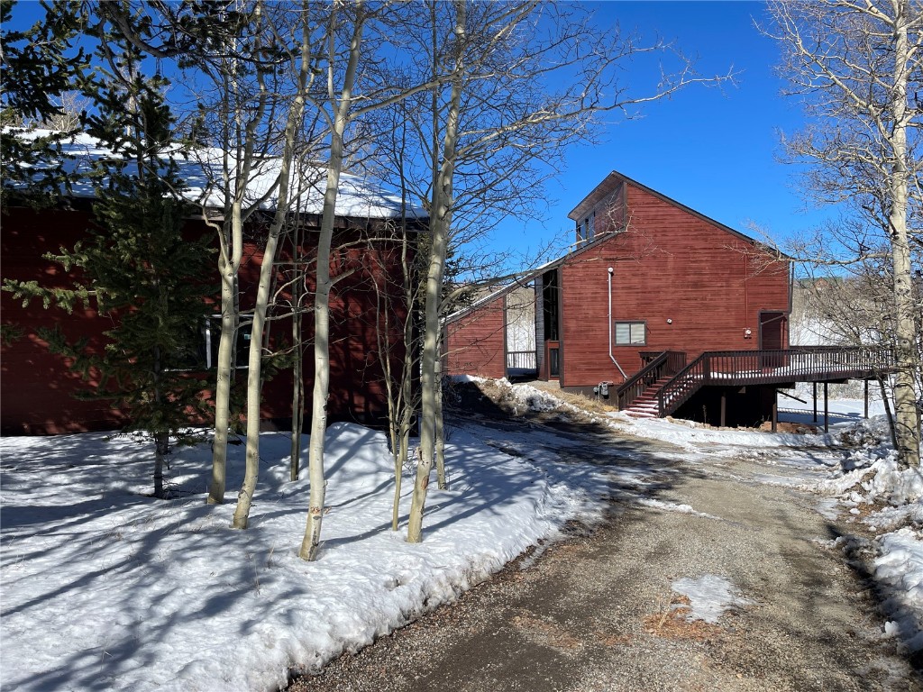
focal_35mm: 25
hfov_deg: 69.4
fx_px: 667
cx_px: 462
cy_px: 346
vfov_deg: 54.9
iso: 32
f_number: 1.6
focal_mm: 5.1
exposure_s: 1/4717
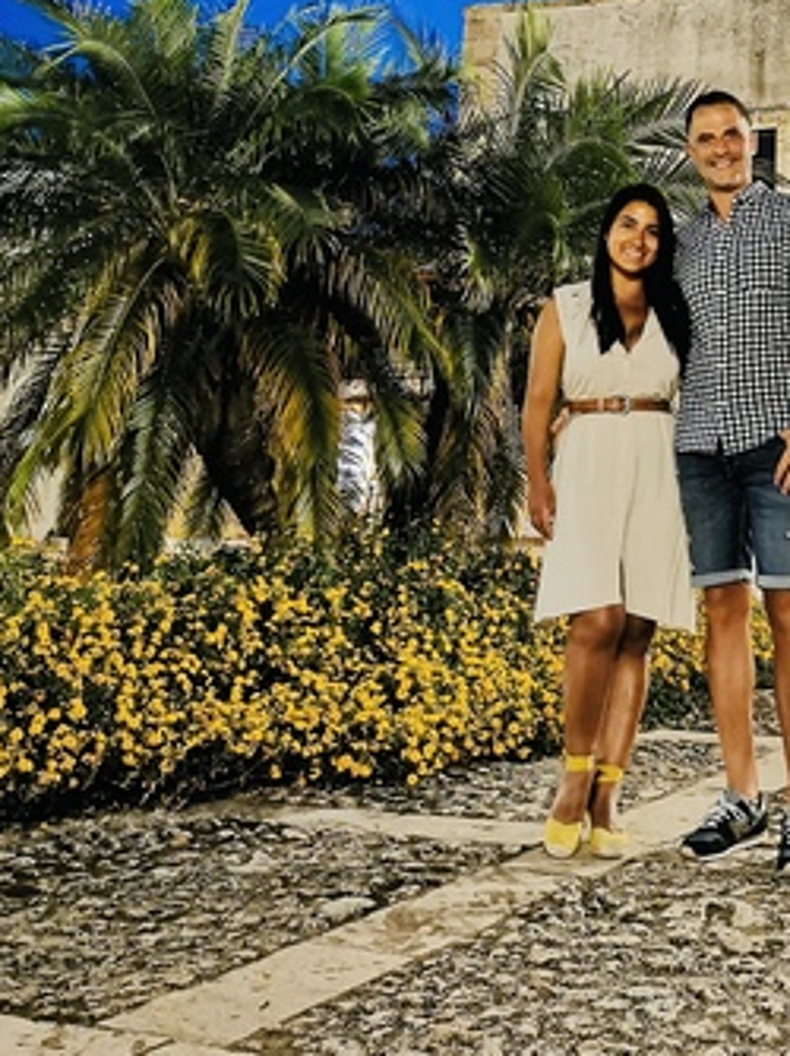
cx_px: 698
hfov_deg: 26.2
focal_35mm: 54
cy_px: 87
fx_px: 1645
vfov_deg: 33.5
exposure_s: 1/25
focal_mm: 5.58
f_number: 1.8
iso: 1600
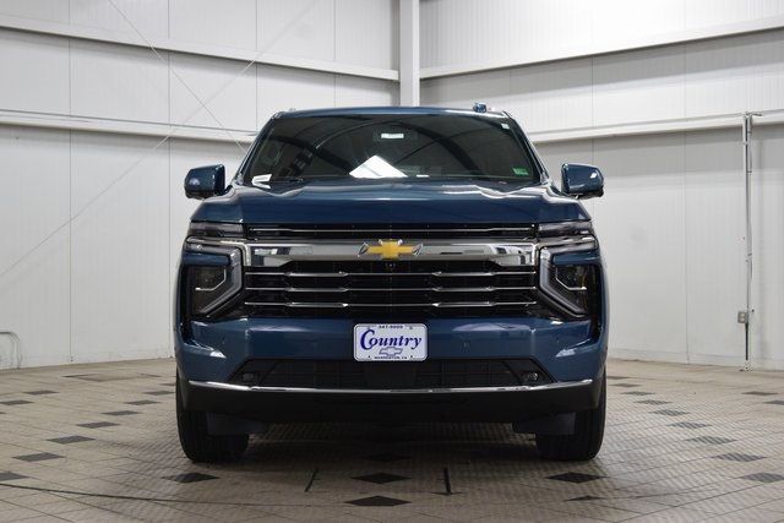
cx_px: 392
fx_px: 1242
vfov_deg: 23.8
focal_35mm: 57
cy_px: 262
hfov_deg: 35.0
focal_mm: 38
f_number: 7.1
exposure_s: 1/60
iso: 1600
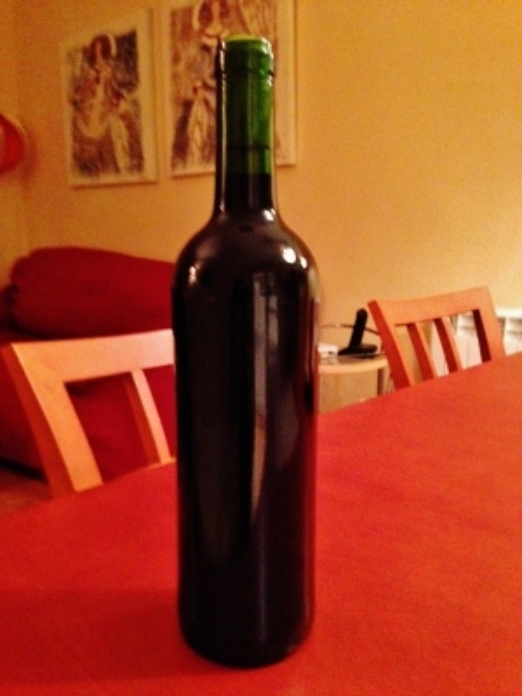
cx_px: 261
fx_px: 664
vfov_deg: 55.4
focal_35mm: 33
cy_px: 348
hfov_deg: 42.9
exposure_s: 1/15
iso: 800
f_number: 2.4
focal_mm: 4.12
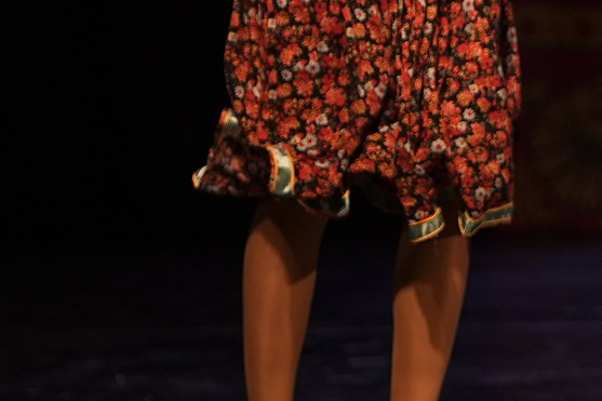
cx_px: 1091
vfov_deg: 2.0
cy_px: -370
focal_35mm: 690
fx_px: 11534
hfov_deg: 3.0
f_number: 2.8
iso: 500
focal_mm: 150
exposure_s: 1/400
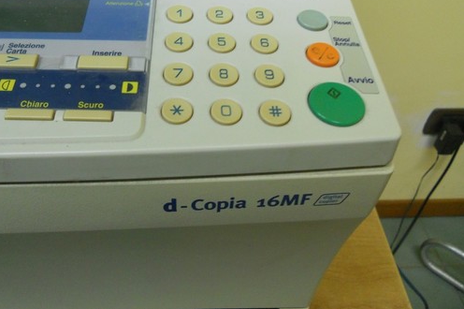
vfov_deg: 38.3
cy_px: 99
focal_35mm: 34
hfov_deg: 55.4
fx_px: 438
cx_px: 187
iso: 250
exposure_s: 1/30
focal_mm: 4.9
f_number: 3.2
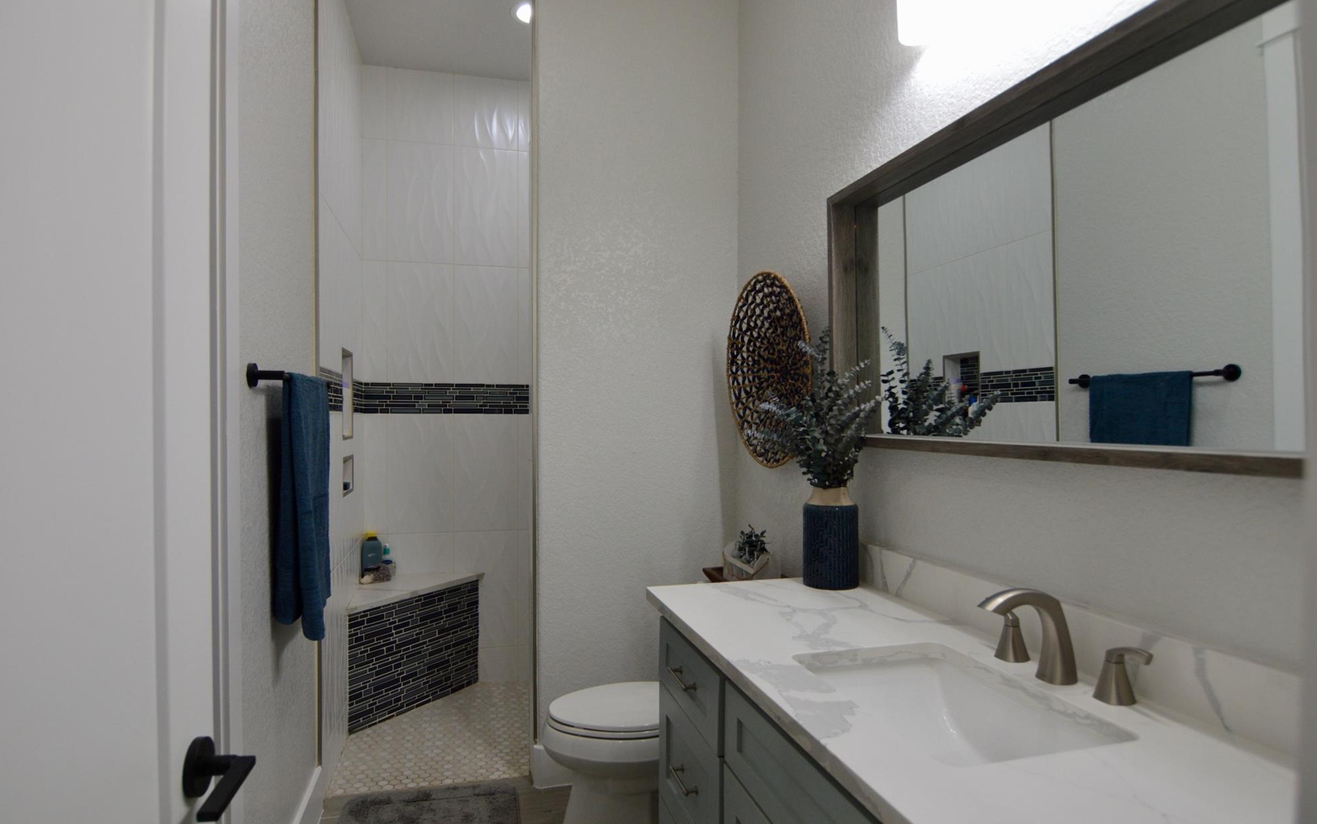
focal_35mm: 19
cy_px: 429
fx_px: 682
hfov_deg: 88.0
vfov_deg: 62.2
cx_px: 648
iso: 400
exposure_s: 1/100
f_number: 5
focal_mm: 12
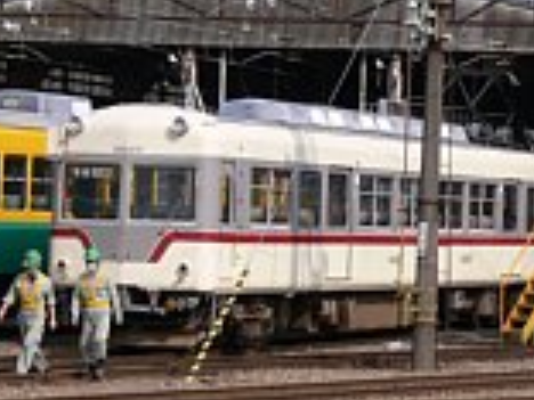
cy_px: 157
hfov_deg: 10.9
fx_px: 2777
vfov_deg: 8.2
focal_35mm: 180
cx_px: 466
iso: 80
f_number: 5.6
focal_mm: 14.8
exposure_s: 1/250
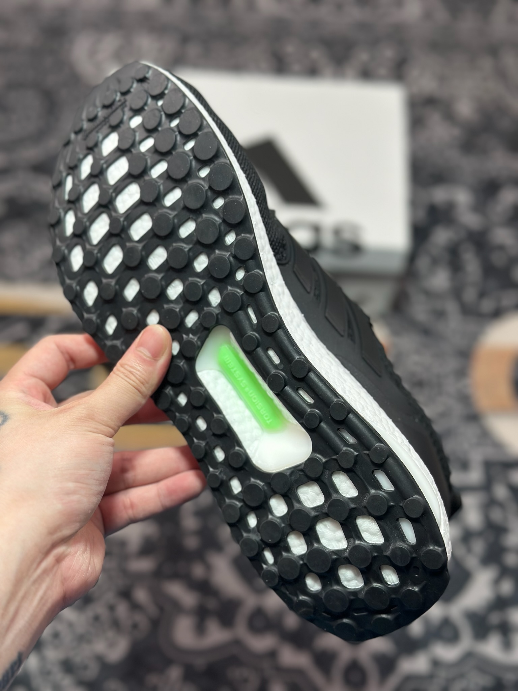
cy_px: 346
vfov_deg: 39.7
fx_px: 958
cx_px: 259
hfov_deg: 30.3
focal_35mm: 48
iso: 80
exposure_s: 1/412
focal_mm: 6.86
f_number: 1.78
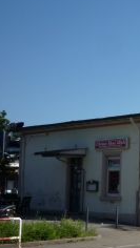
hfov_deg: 15.0
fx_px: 468
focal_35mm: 71
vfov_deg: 29.7
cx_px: 246
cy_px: 140
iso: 100
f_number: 5.6
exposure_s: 1/400
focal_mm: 5.2
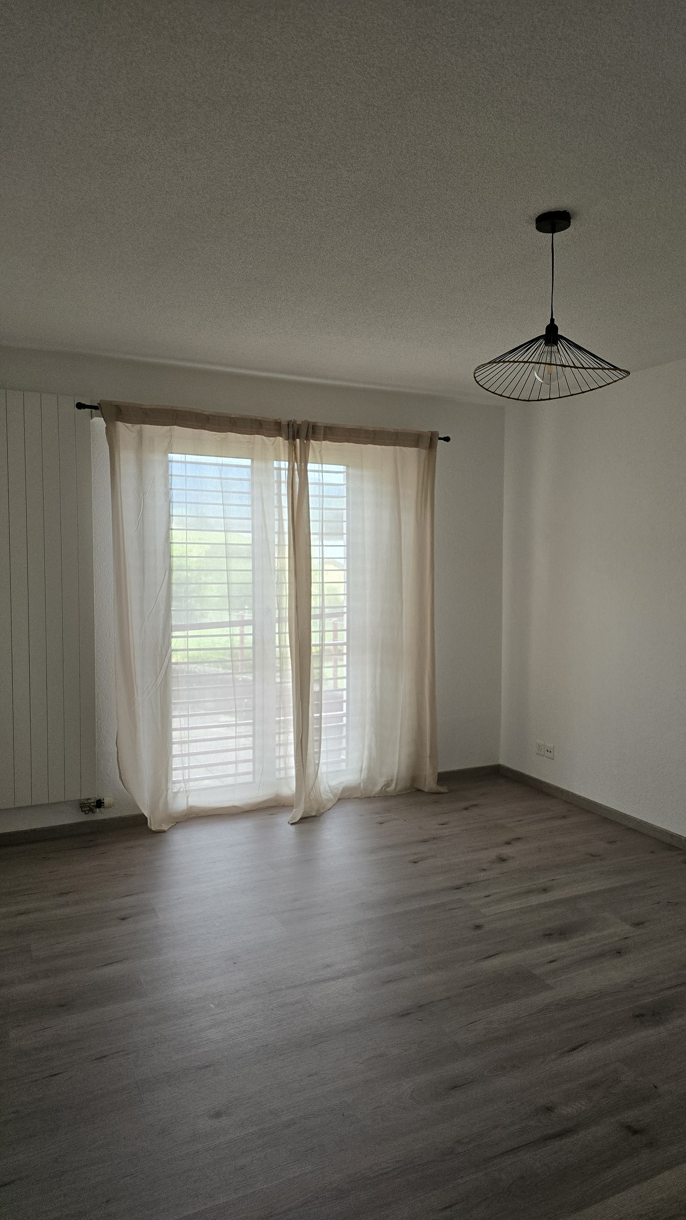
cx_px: 439
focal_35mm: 26
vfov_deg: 71.9
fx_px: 841
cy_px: 629
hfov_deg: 43.9
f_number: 1.7
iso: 160
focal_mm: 6.3
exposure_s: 1/100
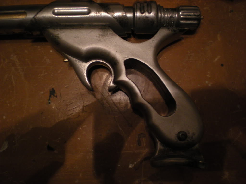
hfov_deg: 49.0
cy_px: 92
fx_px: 270
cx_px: 123
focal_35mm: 38
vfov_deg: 37.7
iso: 200
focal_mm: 6.3
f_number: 3.1
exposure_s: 1/14
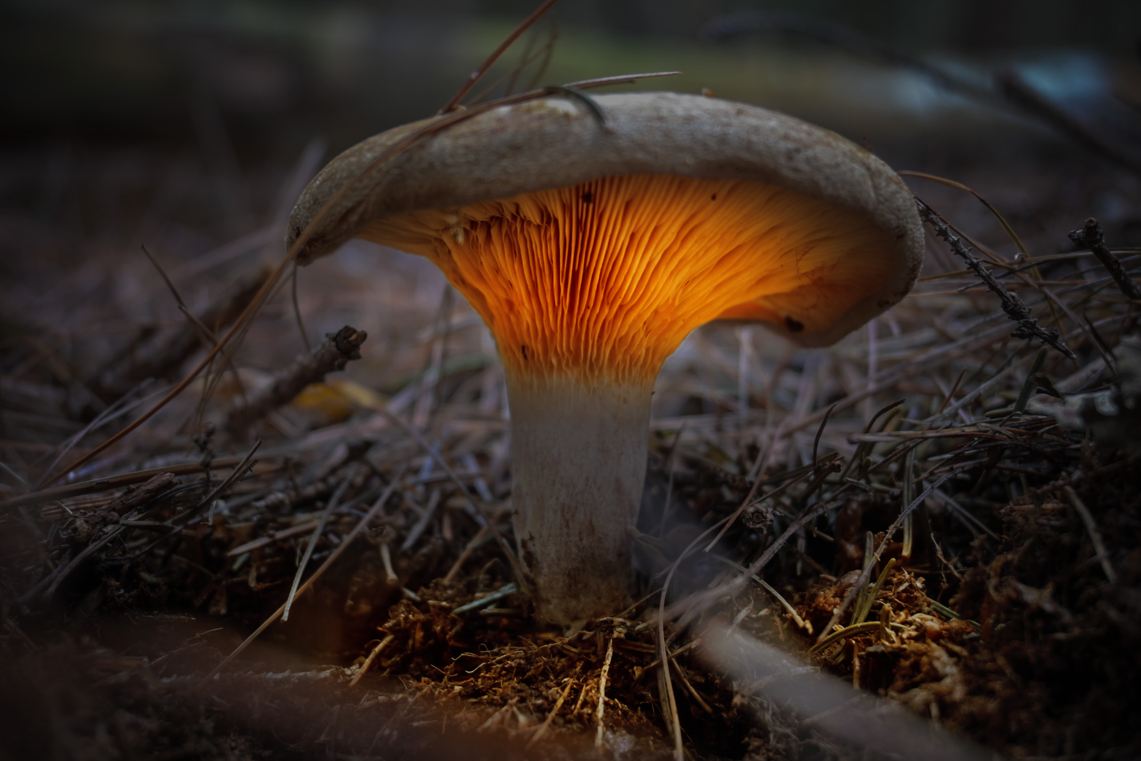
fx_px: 1450
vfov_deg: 29.4
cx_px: 570
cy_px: 380
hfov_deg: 43.0
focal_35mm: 46
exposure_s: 1/5
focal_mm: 30.5
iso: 200
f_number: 4.8
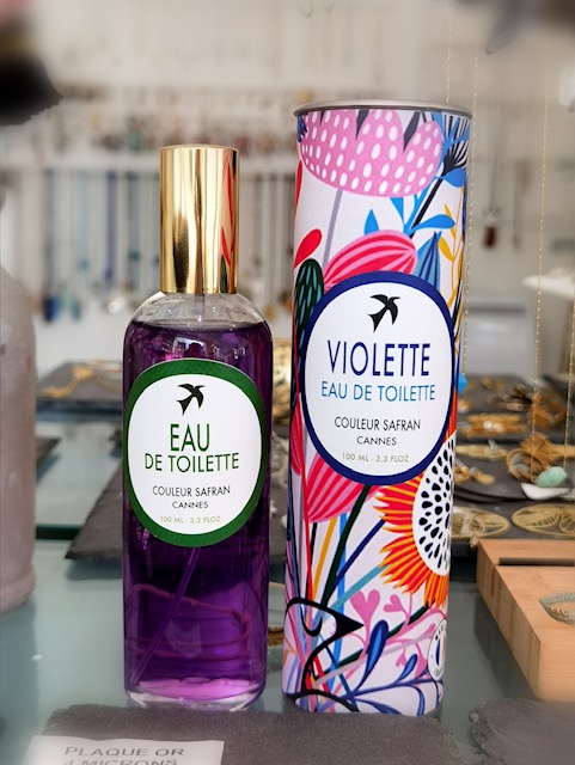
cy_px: 382
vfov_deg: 65.3
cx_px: 288
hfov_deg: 51.4
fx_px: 597
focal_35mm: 27
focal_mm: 6.71
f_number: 1.9
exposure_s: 1/138
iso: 50
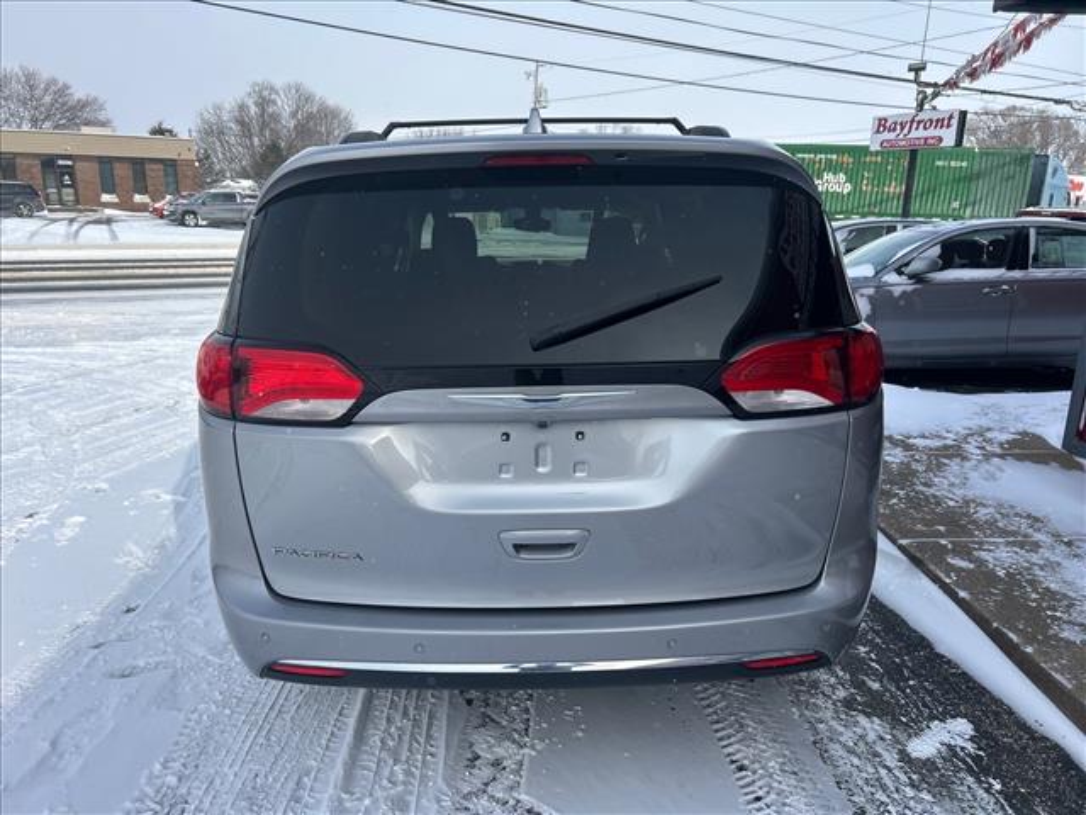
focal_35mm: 26
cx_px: 543
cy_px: 408
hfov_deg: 67.3
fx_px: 816
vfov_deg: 53.1
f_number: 1.5
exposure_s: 1/3968
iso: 50
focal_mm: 5.7
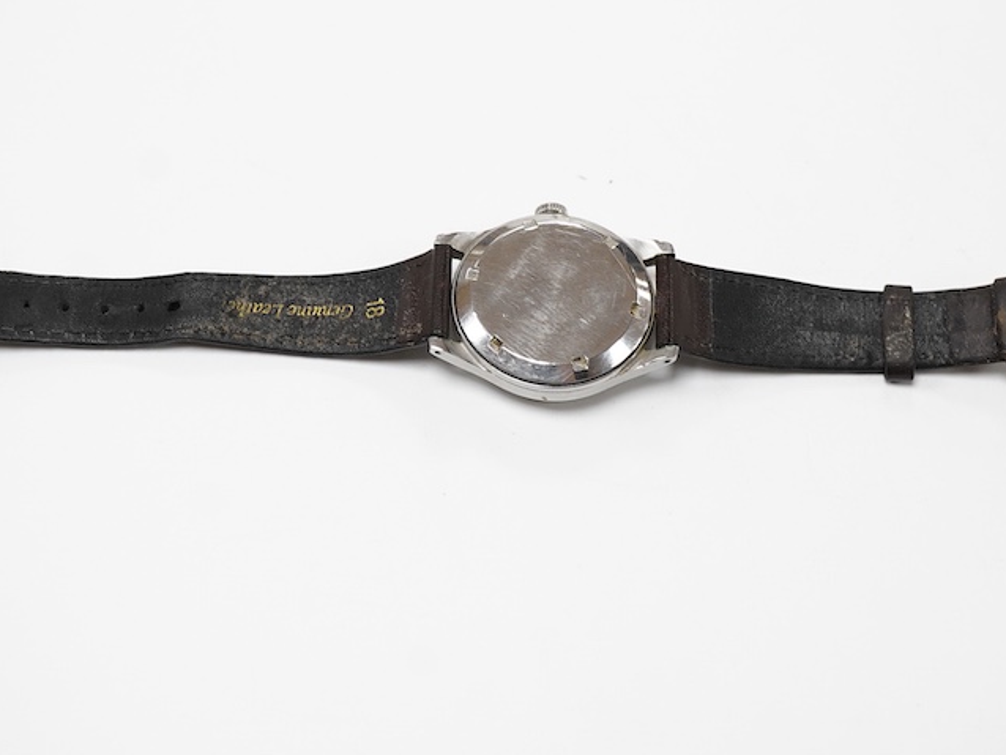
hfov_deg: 31.7
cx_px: 503
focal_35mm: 61
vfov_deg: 24.0
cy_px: 314
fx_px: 1773
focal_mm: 30
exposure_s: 1/125
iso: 1250
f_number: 9
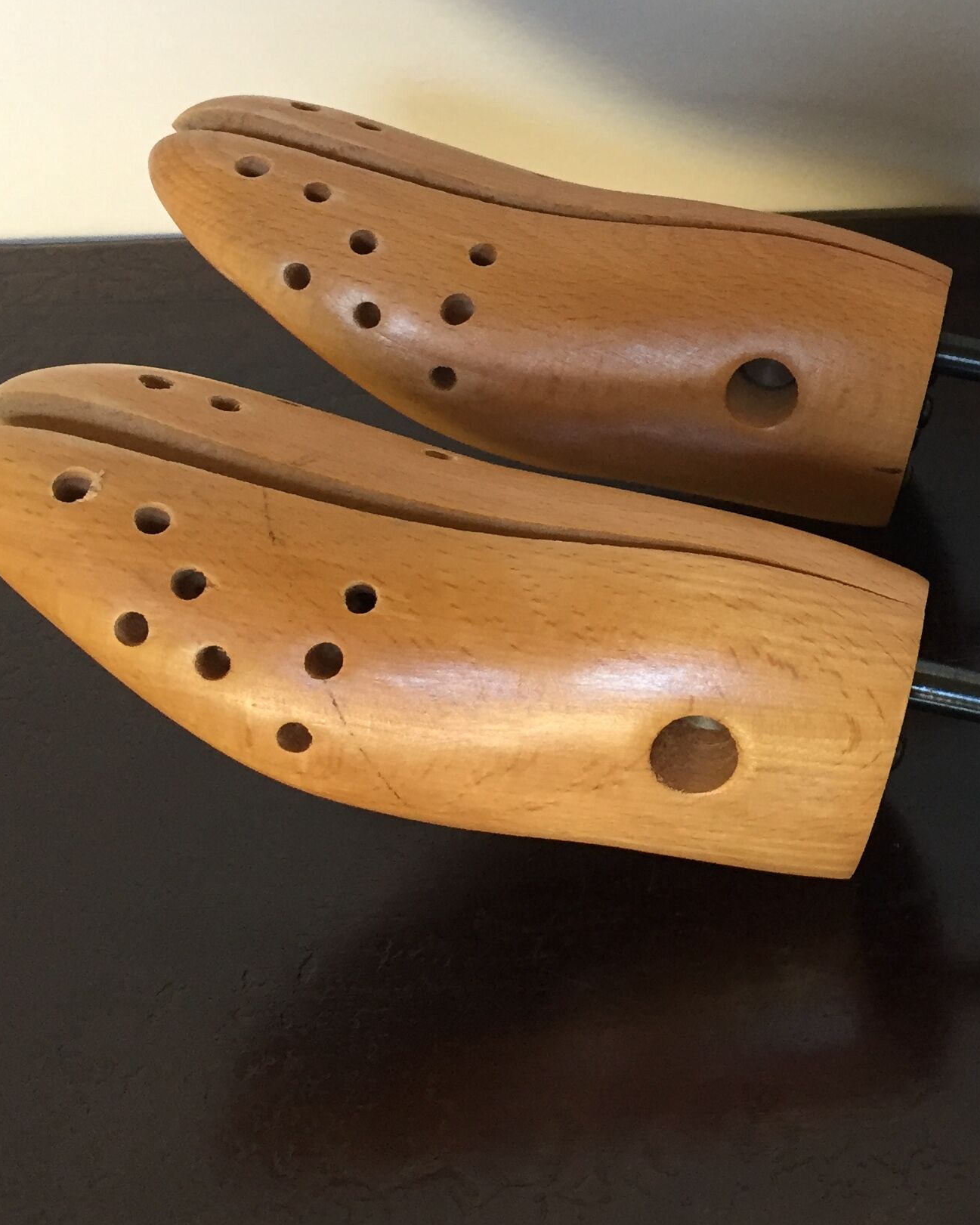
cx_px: 952
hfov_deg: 25.5
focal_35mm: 57
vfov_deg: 32.8
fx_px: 2066
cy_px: 435
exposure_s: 1/33
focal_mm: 4.15
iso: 160
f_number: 2.2
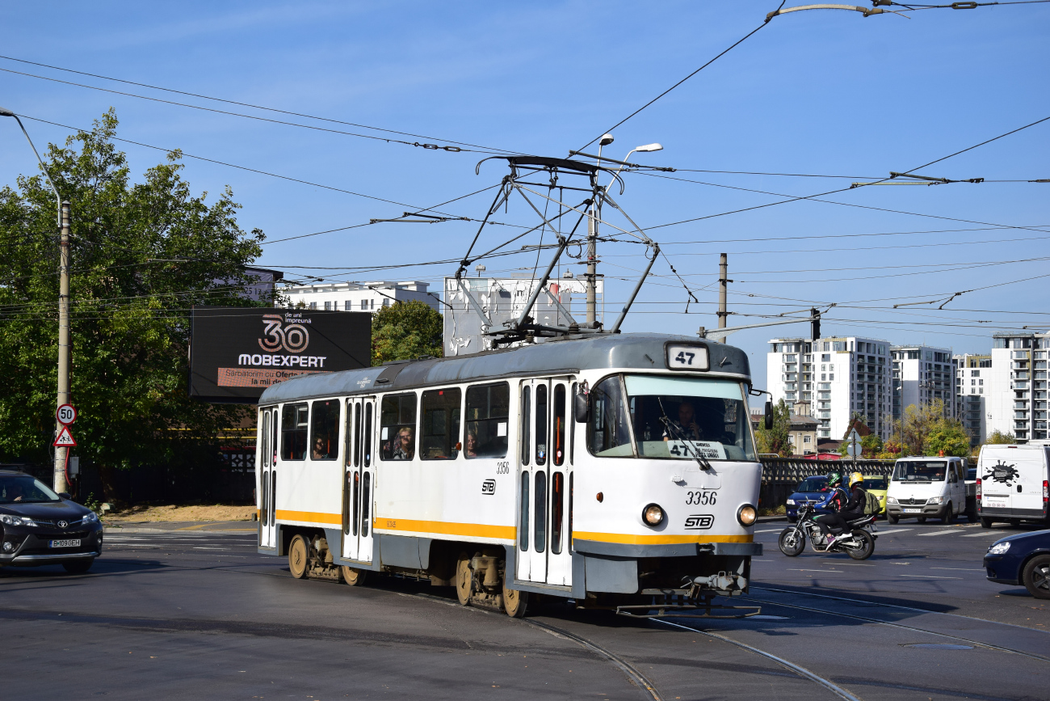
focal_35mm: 68
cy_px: 350
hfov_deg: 29.9
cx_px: 525
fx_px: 1969
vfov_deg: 20.2
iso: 200
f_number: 6.3
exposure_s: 1/1000
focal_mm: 45
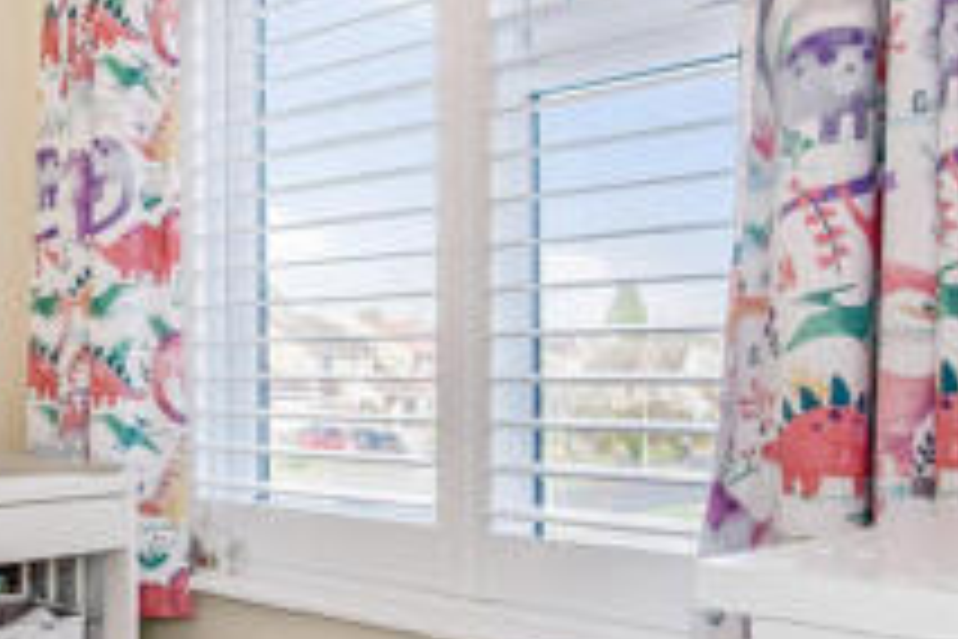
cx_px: -76
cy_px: 389
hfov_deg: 38.3
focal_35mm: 43
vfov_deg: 31.1
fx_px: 1144
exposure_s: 1/100
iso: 400
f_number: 7.1
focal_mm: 14
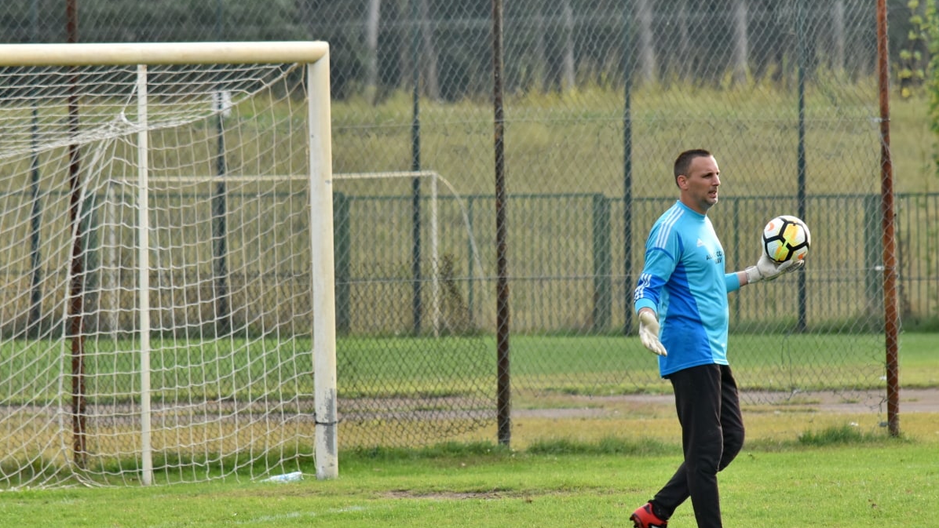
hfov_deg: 4.6
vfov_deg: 2.6
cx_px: 470
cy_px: 260
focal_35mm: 473
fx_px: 11778
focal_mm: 300
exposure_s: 1/320
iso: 800
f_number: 10
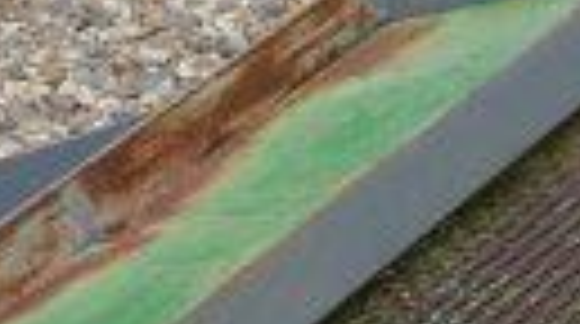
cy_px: 801
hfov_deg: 5.8
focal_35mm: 364
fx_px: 5588
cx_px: -629
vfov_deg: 3.3
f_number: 6.3
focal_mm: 21
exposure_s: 1/200
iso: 160
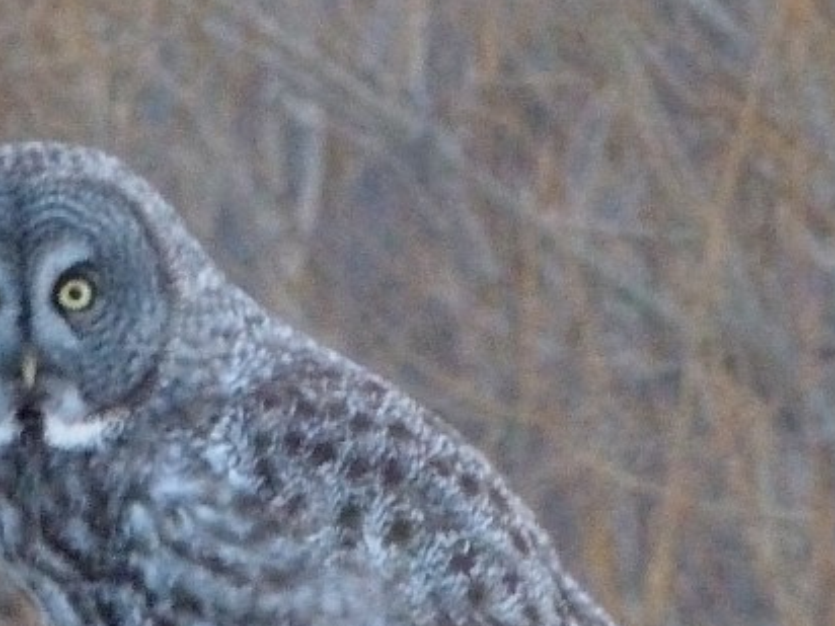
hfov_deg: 1.1
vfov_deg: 0.9
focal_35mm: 1746
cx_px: 251
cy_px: 595
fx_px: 42117
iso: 800
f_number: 5.2
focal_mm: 108
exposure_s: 1/40
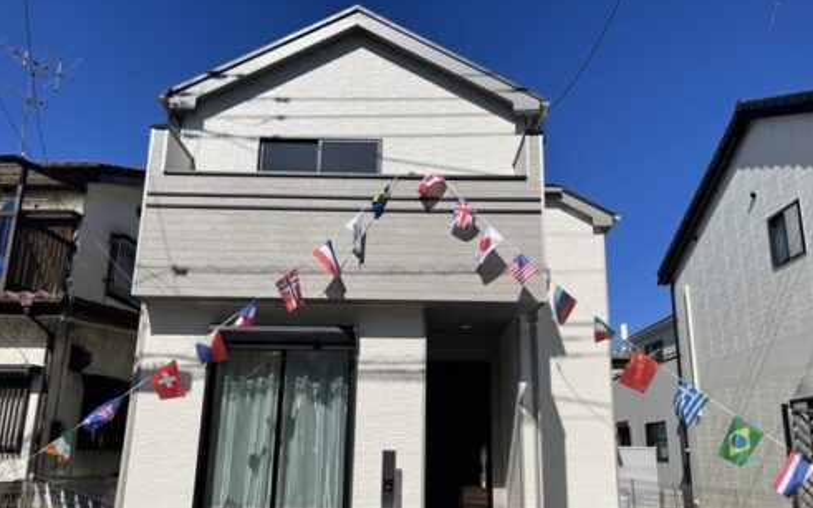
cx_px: 409
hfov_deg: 68.4
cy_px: 302
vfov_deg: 45.8
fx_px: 598
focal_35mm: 27
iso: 32
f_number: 1.6
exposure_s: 1/7407
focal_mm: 5.1
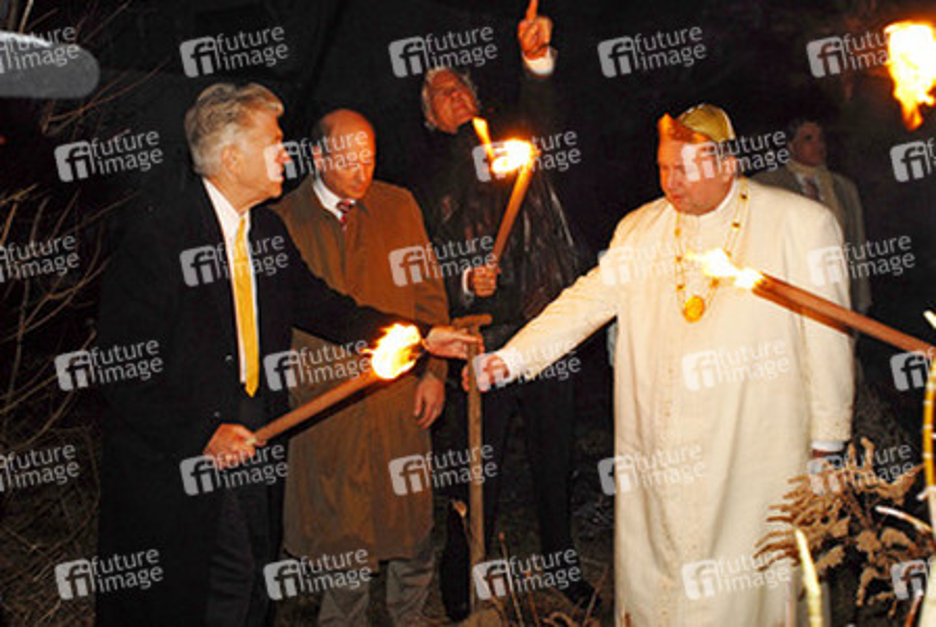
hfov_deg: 53.1
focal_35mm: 36
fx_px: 937
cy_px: 314
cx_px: 468
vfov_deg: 37.0
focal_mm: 24
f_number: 5.6
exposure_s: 1/60
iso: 400
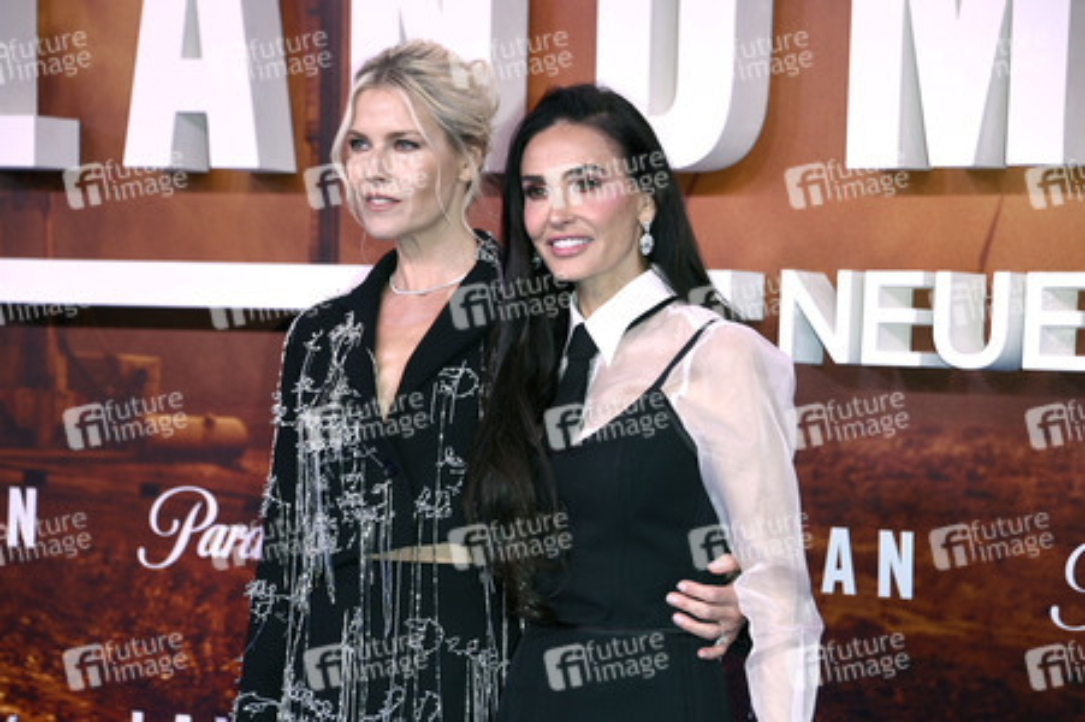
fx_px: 3764
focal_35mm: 125
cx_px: 542
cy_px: 361
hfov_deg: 16.4
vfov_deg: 11.0
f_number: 5.6
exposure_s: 1/200
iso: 400
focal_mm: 125
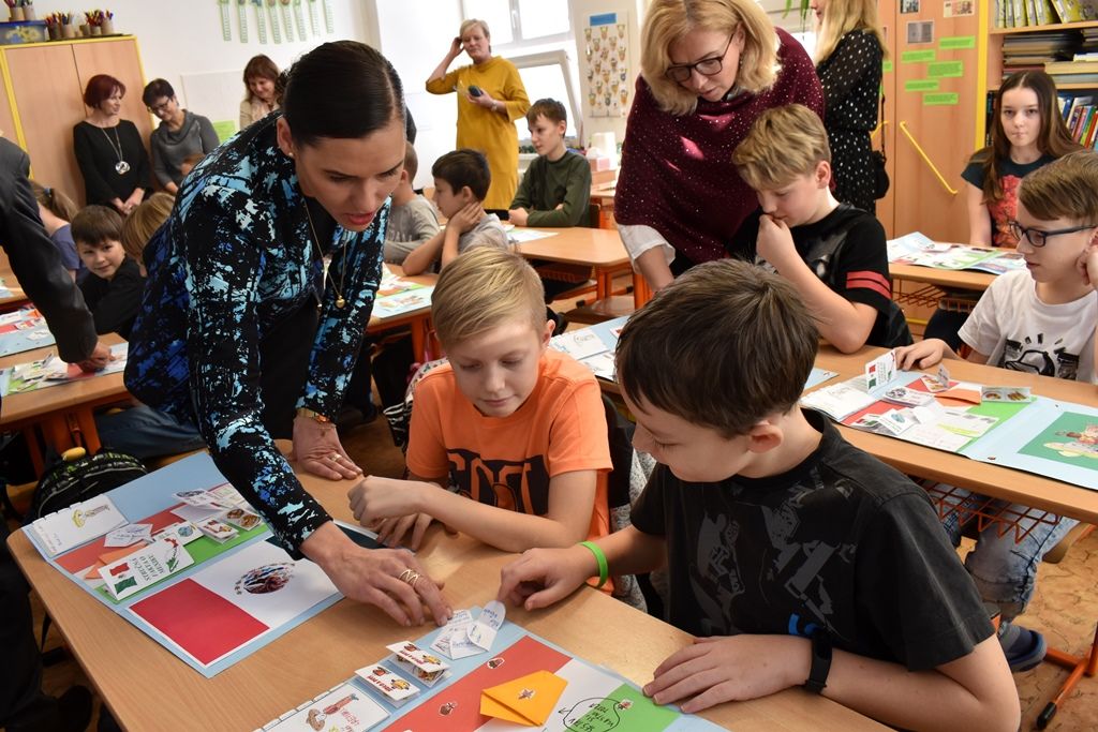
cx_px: 549
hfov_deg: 67.4
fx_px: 824
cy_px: 366
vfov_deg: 47.9
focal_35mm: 27
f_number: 8
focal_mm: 18
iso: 450
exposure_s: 1/30
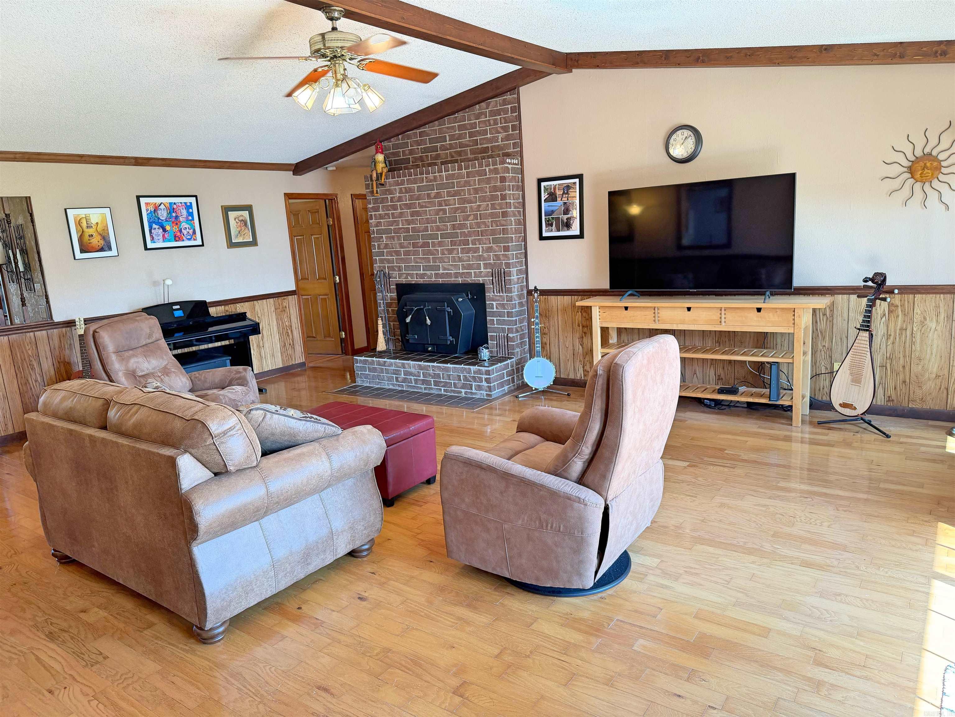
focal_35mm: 24
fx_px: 662
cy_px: 358
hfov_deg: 71.6
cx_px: 478
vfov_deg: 56.8
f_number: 1.78
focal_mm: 6.76
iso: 160
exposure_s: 1/120
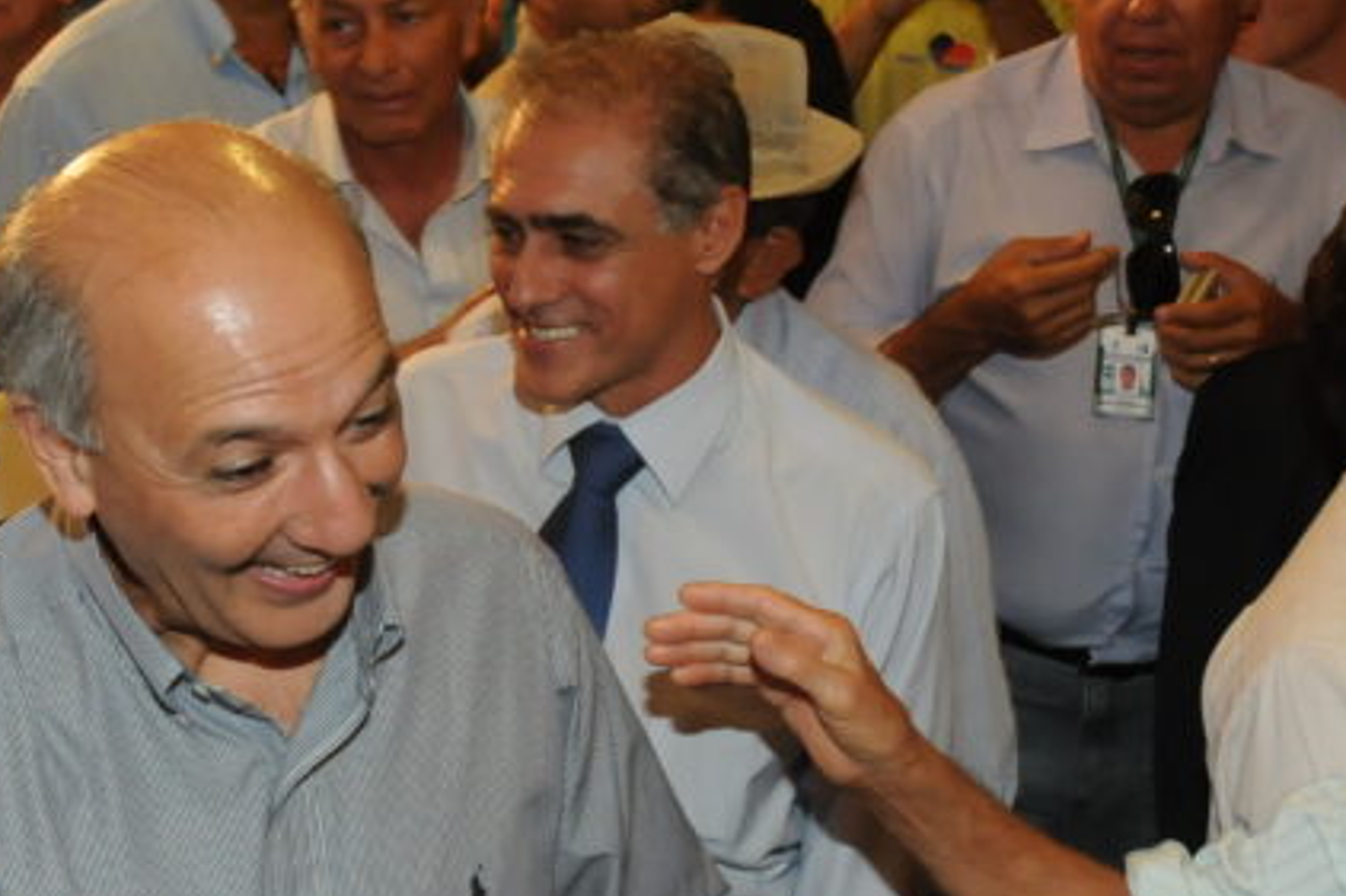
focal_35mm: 80
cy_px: 596
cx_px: 313
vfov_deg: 17.0
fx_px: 2990
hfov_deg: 25.0
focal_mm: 22
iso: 1000
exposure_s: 1/100
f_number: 5.6
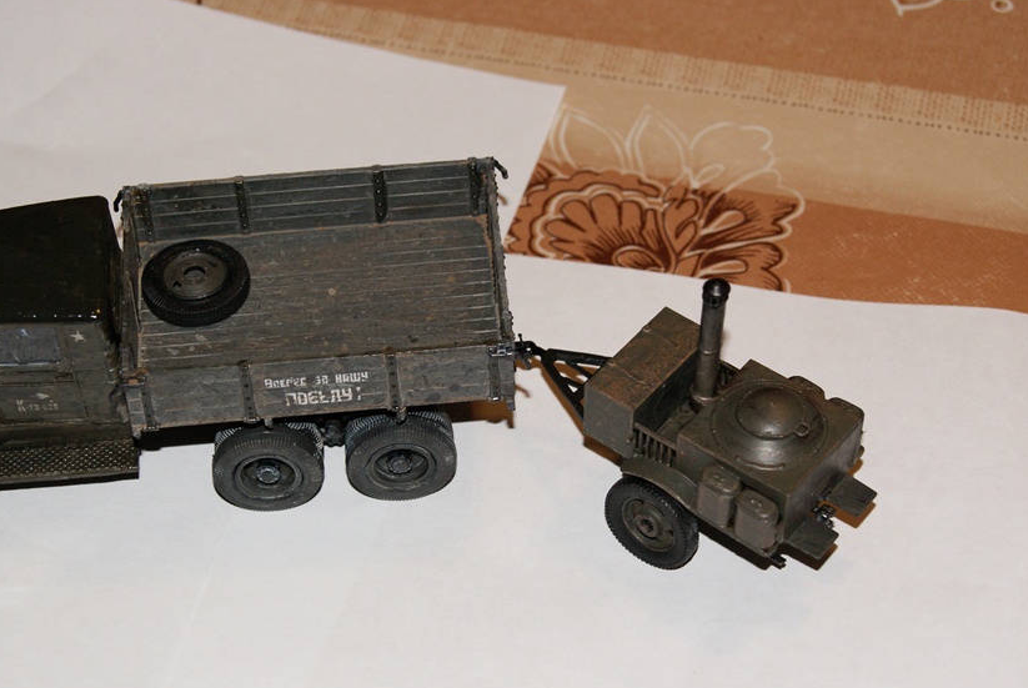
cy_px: 415
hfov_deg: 19.9
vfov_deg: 13.4
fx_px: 2934
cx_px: 453
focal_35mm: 103
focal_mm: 55
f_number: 5.6
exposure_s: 1/80
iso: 400
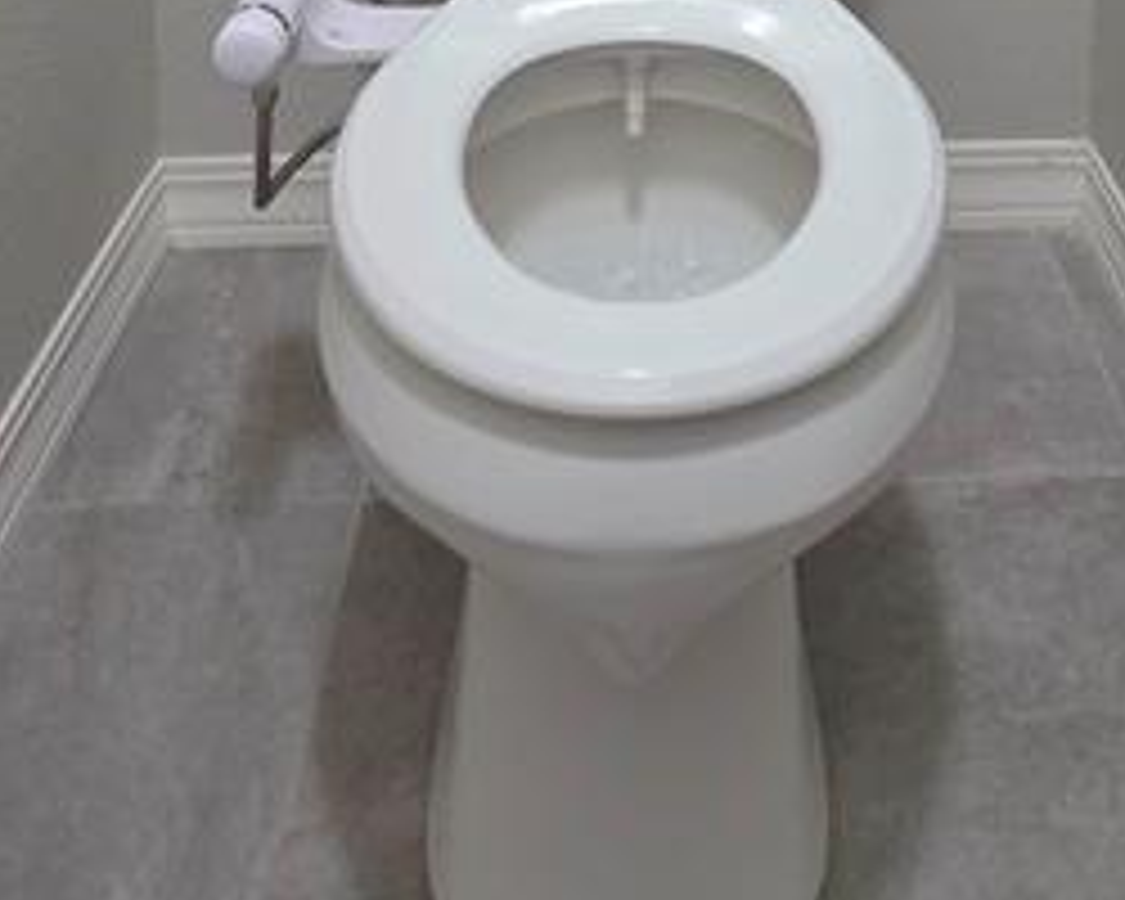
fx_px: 1299
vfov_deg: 24.3
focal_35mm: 39
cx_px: 706
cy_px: -603
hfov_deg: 46.4
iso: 250
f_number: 1.9
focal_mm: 2.2
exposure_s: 1/60
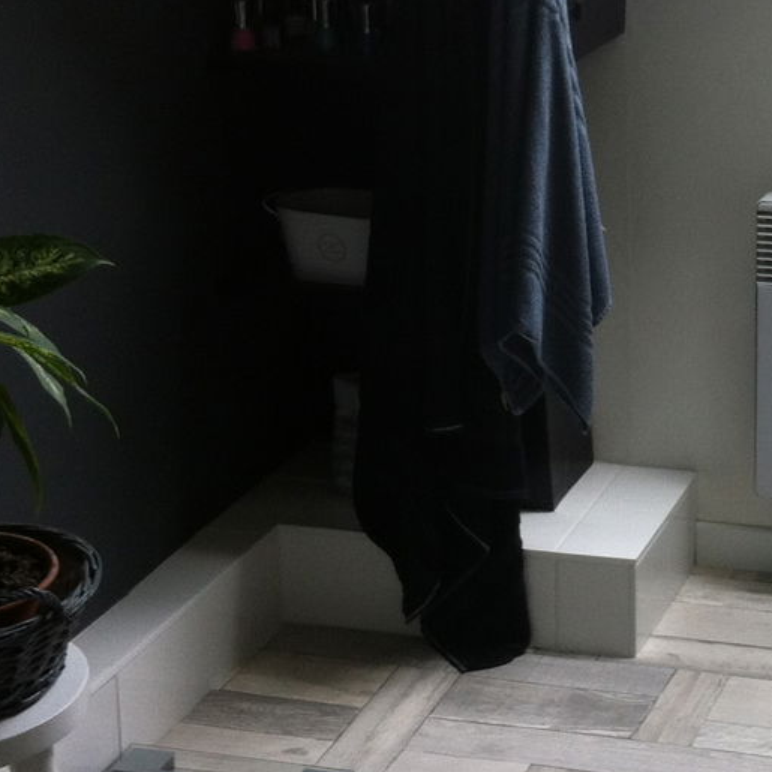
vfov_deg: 17.9
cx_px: 782
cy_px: 100
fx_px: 2422
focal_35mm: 96
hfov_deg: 17.7
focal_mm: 3.85
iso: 80
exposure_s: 1/60
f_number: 2.8
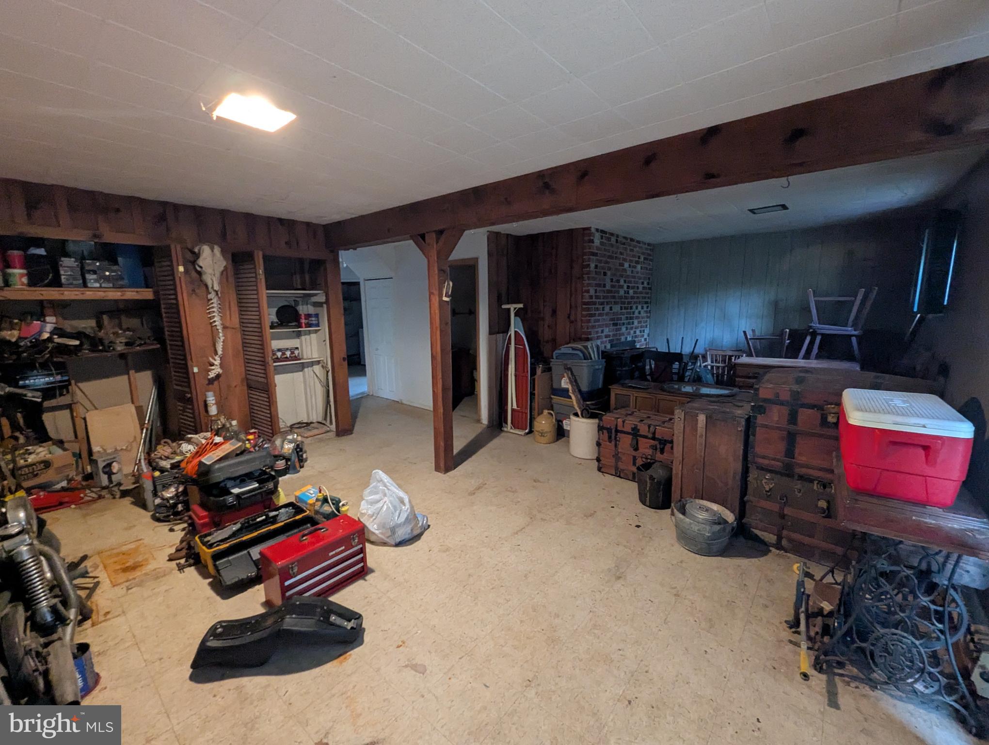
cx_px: 494
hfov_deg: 106.1
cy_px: 372
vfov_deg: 90.1
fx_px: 372
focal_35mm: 13
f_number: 2.2
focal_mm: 1.95
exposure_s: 1/24
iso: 501
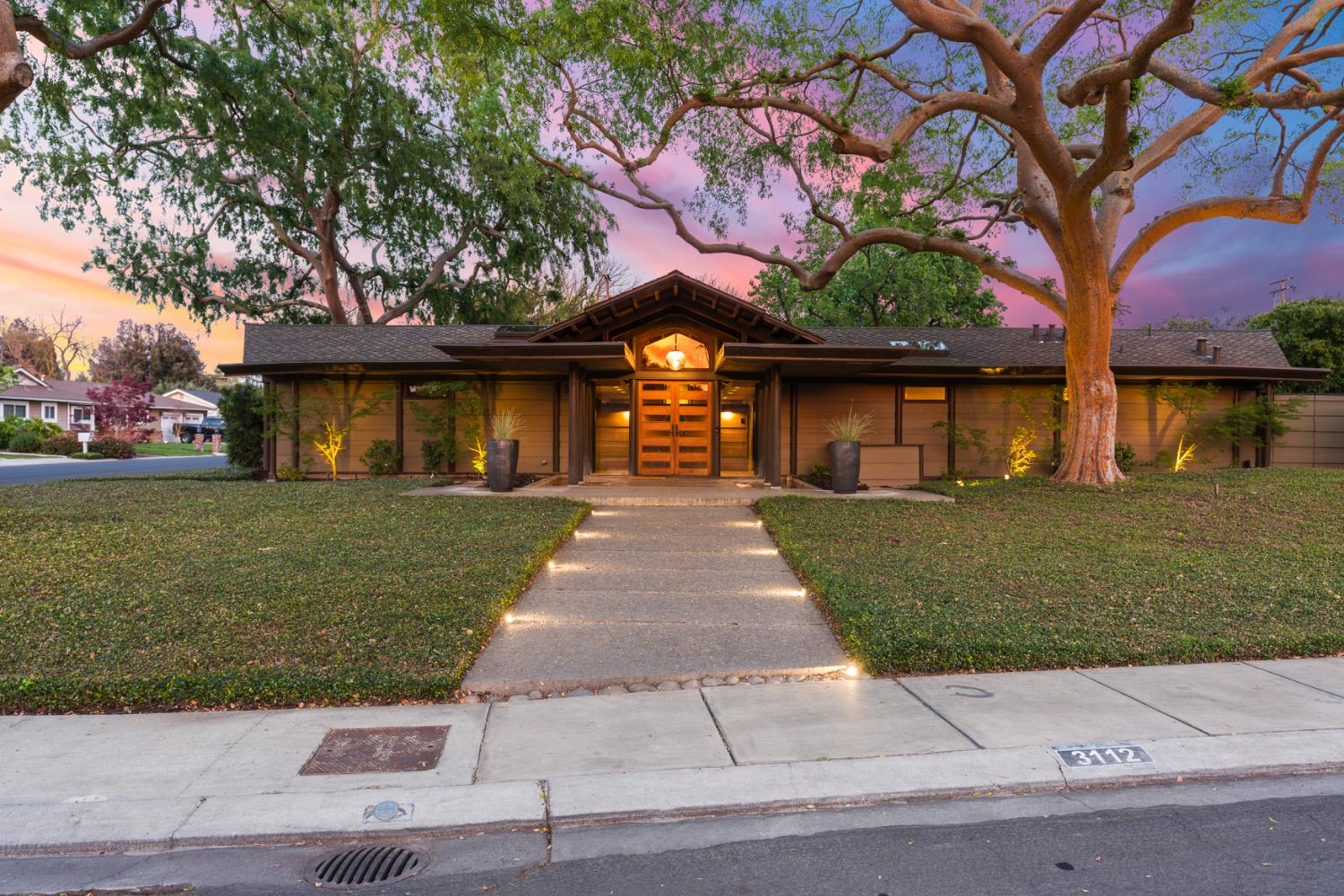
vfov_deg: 55.1
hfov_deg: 76.1
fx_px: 859
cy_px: 448
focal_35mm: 23
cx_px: 672
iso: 320
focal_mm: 23
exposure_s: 1/2
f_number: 5.6
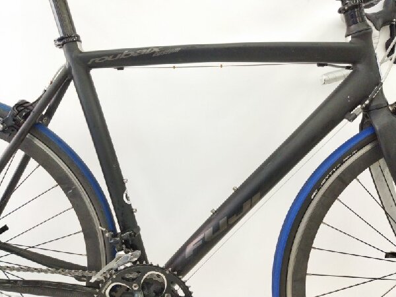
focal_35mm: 27
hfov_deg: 65.3
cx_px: 198
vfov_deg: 51.4
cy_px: 148
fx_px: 309
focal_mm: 4.71
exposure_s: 1/400
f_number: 1.79
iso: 678
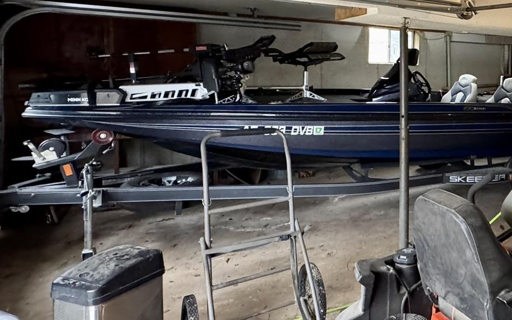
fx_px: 447
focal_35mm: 32
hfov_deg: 50.3
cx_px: 492
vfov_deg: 38.4
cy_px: 80
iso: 800
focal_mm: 2.22
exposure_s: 1/60
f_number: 2.2
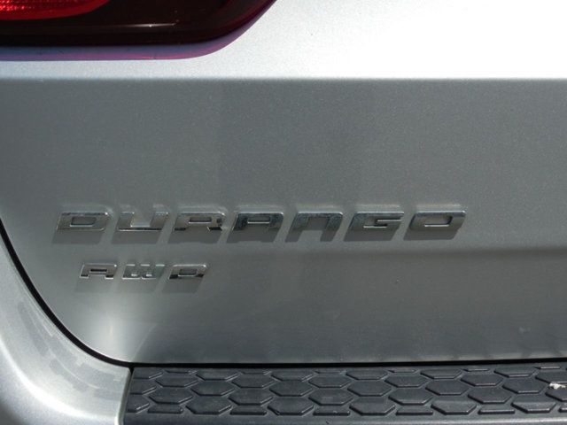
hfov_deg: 39.7
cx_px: 284
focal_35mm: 48
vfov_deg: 30.3
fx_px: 786
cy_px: 212
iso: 125
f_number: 4
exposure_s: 1/1000
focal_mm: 8.7
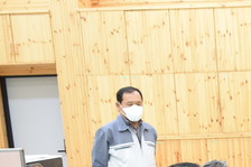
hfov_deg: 25.3
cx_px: 329
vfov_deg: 18.7
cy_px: 205
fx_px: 476
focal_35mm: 68
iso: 1600
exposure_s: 1/160
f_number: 4.5
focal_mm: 17
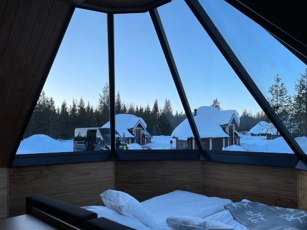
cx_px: 175
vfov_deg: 46.7
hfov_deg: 59.7
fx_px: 266
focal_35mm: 30
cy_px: 129
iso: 32
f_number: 1.6
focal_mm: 4.2
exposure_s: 1/561
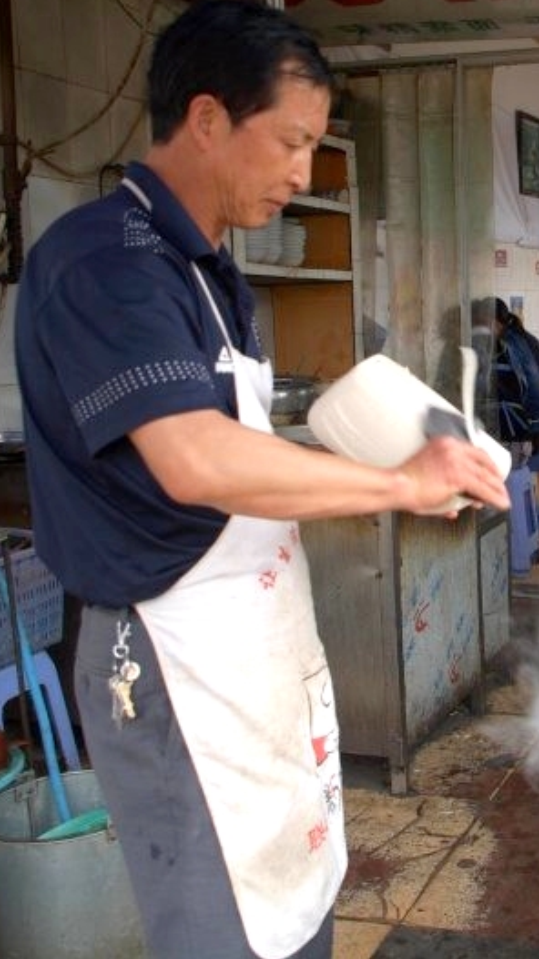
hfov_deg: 25.7
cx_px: 590
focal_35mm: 43
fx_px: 1094
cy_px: 474
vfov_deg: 47.4
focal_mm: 18
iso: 100
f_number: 4.8
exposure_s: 1/90
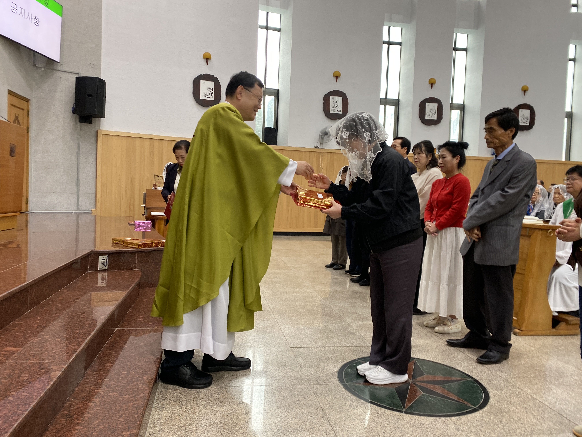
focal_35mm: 26
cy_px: 218
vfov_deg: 53.1
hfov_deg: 67.3
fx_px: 437
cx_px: 291
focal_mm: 4.25
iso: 80
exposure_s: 1/60
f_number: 1.8
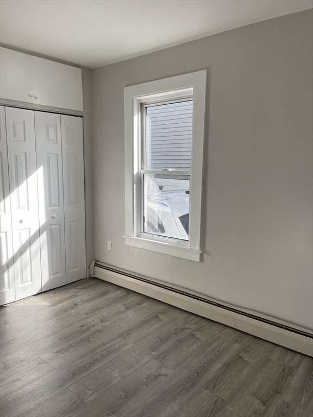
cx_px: 156
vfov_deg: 67.3
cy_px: 208
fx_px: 313
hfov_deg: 53.1
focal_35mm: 26
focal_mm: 4.2
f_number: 1.6
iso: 32
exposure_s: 1/465
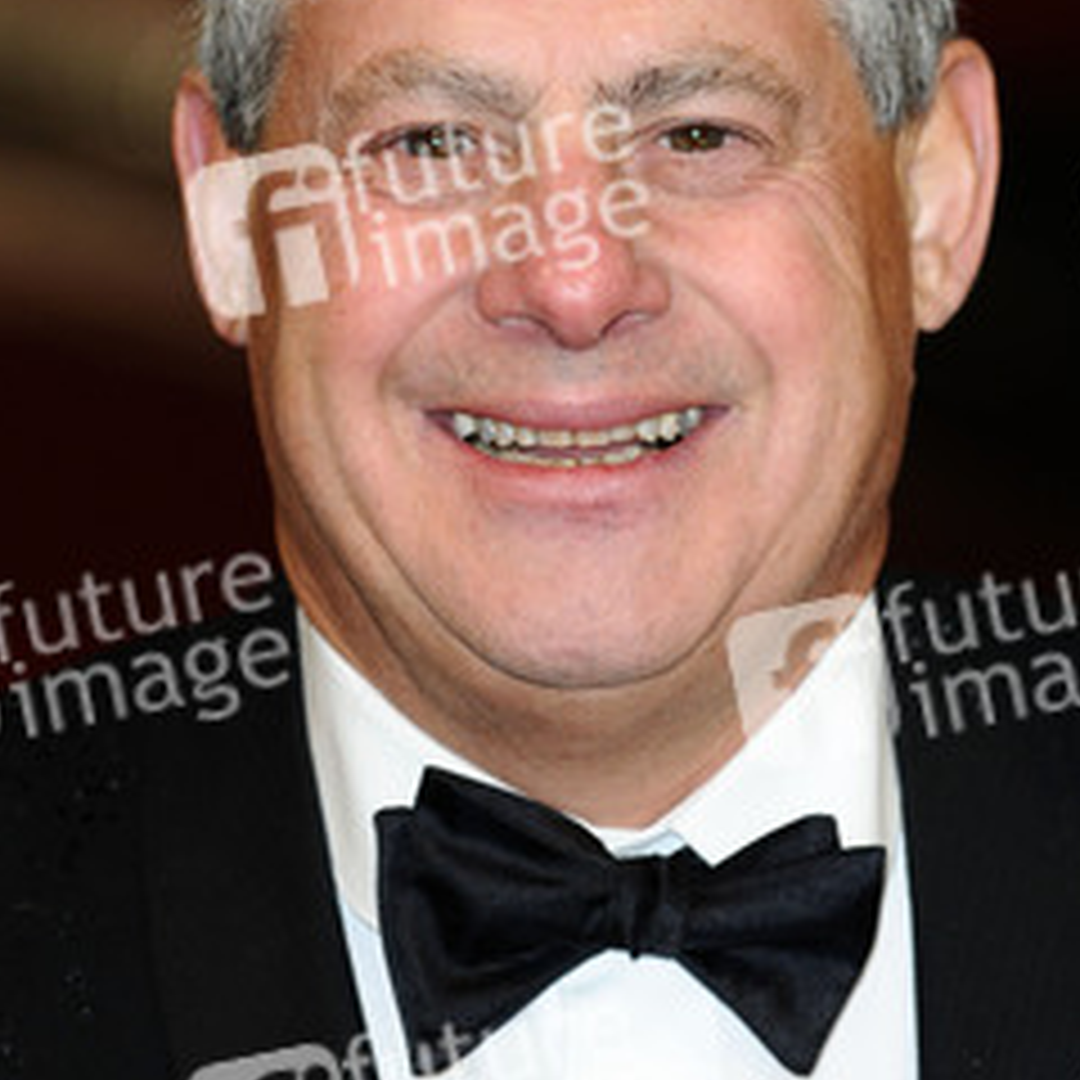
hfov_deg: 4.7
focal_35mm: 373
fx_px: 13156
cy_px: 436
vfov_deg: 4.7
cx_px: 551
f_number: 4
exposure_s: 1/200
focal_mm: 175
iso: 320
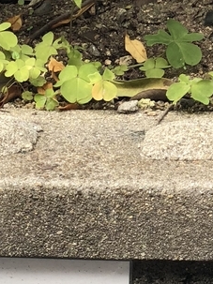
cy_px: 485
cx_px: -26
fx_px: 1691
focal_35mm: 206
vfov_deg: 9.2
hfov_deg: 7.2
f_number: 2.4
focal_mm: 6
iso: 16
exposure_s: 1/120
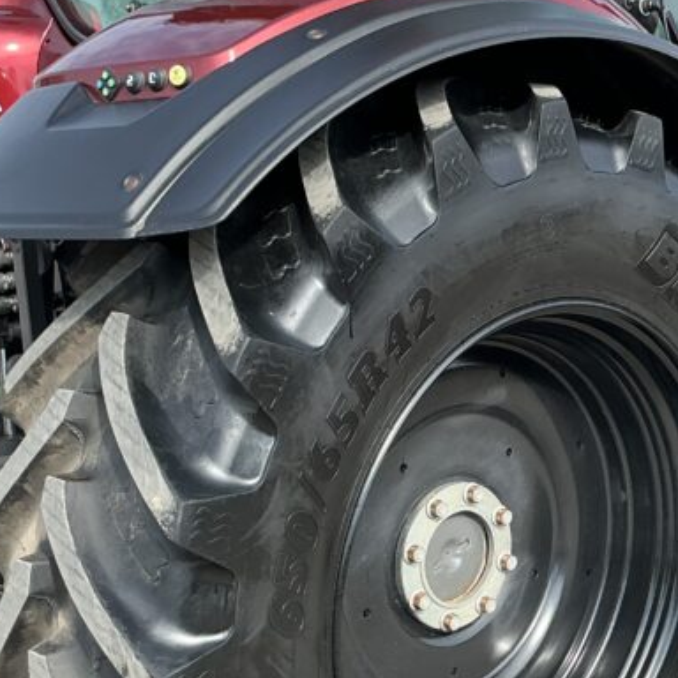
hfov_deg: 25.7
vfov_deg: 25.8
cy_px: 512
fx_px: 1463
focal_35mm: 66
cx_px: 539
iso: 25
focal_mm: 3
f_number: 1.8
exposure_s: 1/574
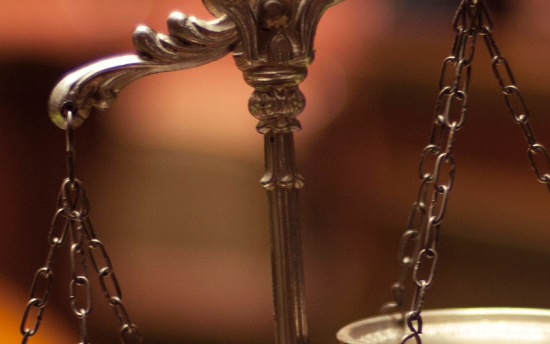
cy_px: 409
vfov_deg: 6.7
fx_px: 2922
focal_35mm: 195
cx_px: 322
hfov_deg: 10.7
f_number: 1.4
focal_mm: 50
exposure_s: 1/80
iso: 200
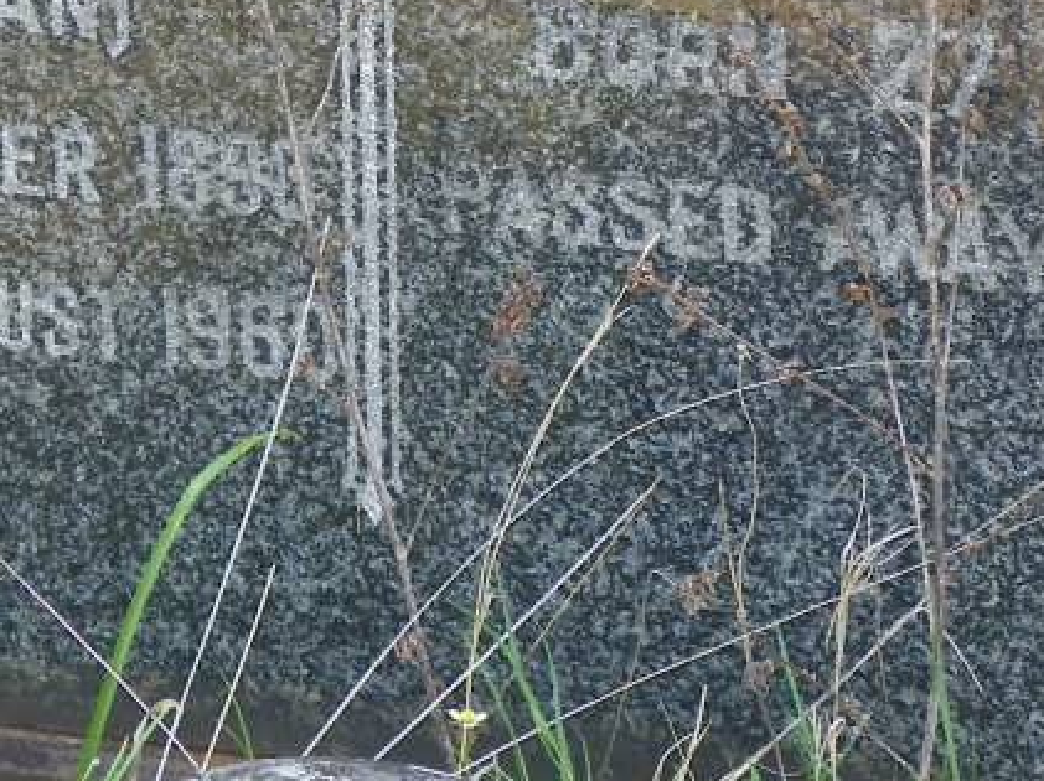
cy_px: -206
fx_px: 5846
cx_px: 493
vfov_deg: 7.6
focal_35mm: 194
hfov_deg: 10.2
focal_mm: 12.1
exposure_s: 1/40
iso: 64
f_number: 3.5
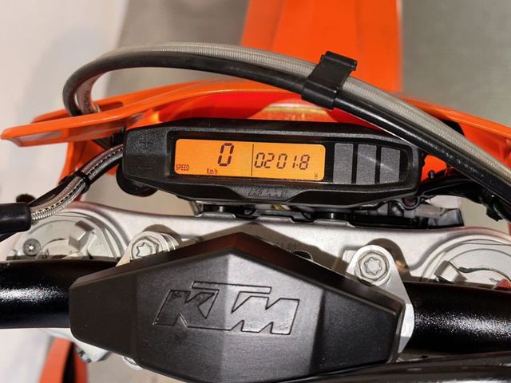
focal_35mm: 48
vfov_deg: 30.3
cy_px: 192
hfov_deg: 39.7
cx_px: 256
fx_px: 709
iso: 40
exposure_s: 1/43
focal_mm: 6.86
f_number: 1.78
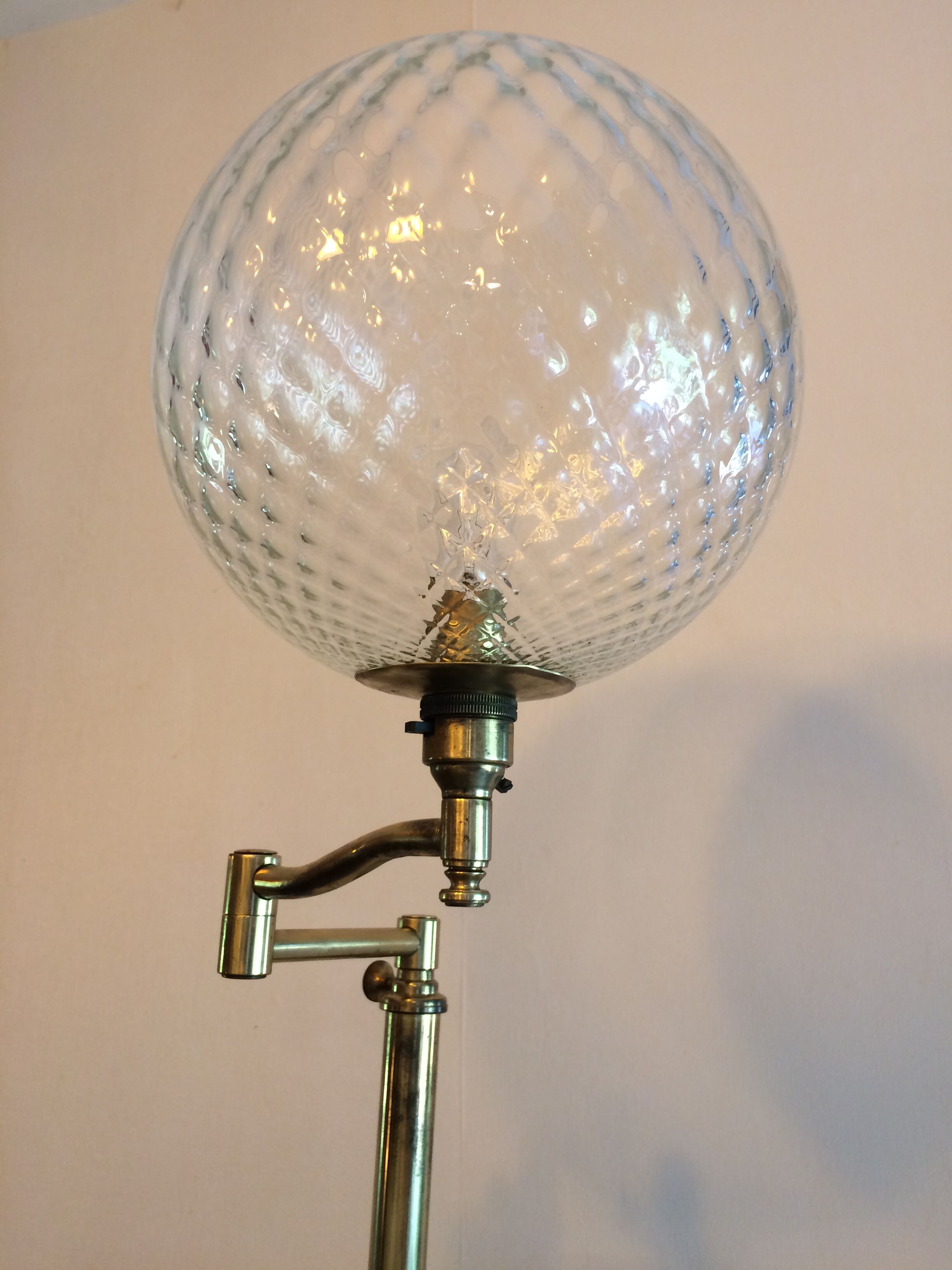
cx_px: 476
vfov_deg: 61.7
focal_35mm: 29
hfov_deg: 48.2
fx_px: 1063
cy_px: 635
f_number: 2.2
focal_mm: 4.15
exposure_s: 1/33
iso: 100
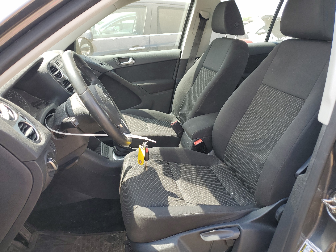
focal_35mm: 26
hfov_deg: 67.3
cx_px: 168
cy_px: 126
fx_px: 252
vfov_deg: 53.1
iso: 50
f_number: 1.5
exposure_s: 1/312
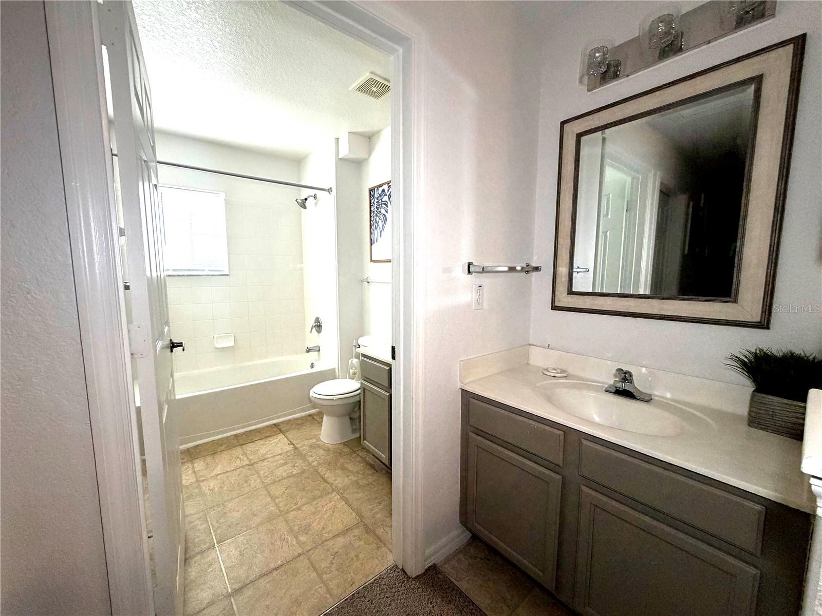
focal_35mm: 14
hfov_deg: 102.1
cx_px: 411
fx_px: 332
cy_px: 308
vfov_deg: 85.7
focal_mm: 2.2
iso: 320
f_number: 2.2
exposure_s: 1/91
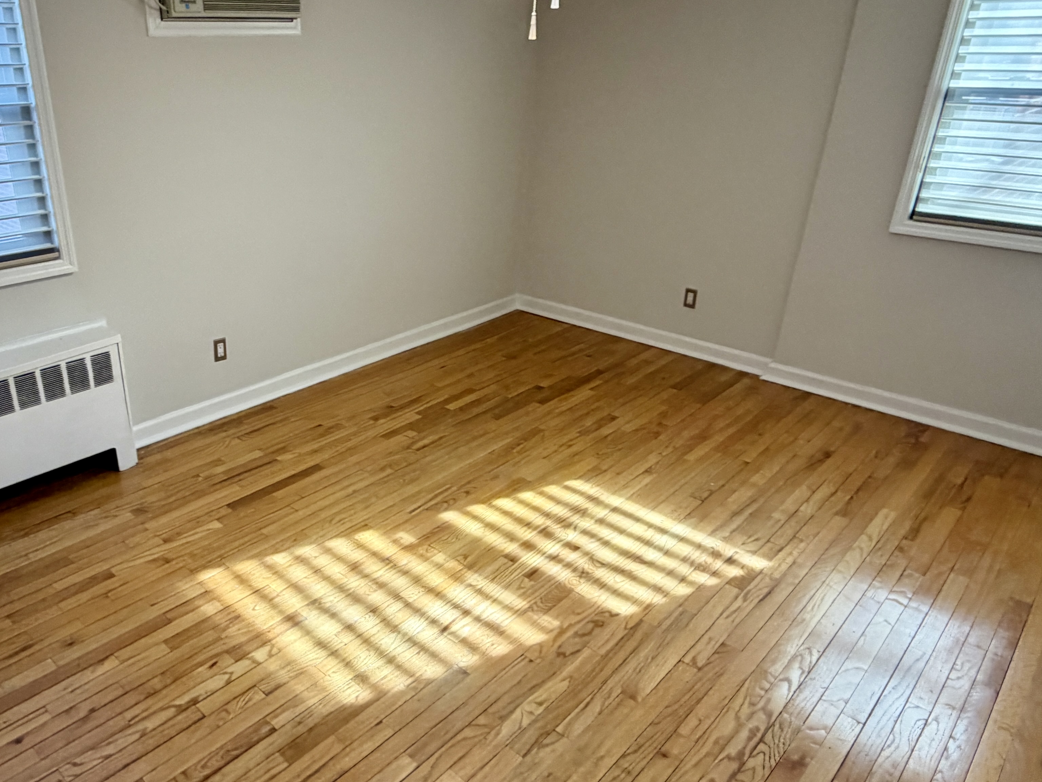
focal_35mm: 26
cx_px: 372
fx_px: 783
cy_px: 383
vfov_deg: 53.1
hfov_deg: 66.0
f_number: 2.2
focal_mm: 2.22
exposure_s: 1/120
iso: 200
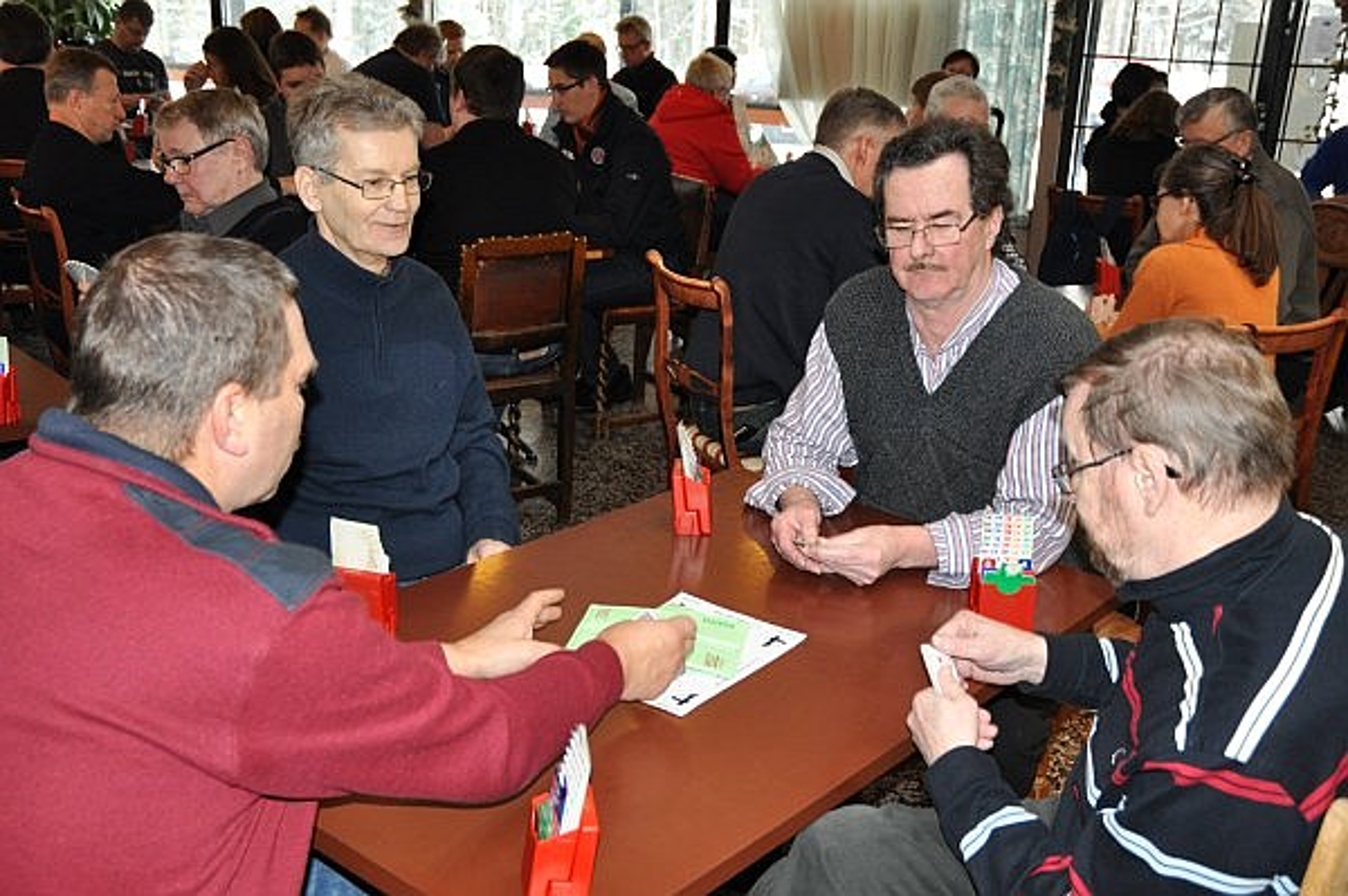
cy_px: 448
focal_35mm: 40
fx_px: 1515
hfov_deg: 48.0
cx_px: 674
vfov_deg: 33.0
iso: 800
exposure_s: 1/60
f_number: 3.8
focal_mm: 27
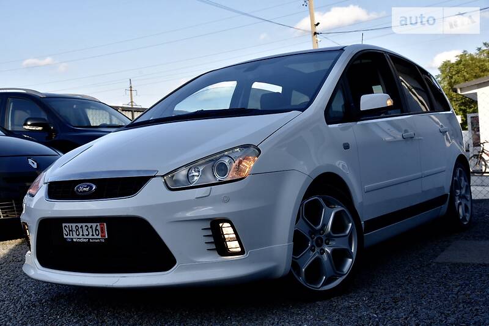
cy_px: 163
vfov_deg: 29.2
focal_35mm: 46
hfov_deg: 42.8
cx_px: 244
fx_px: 625
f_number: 8
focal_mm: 46
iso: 250
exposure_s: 1/250
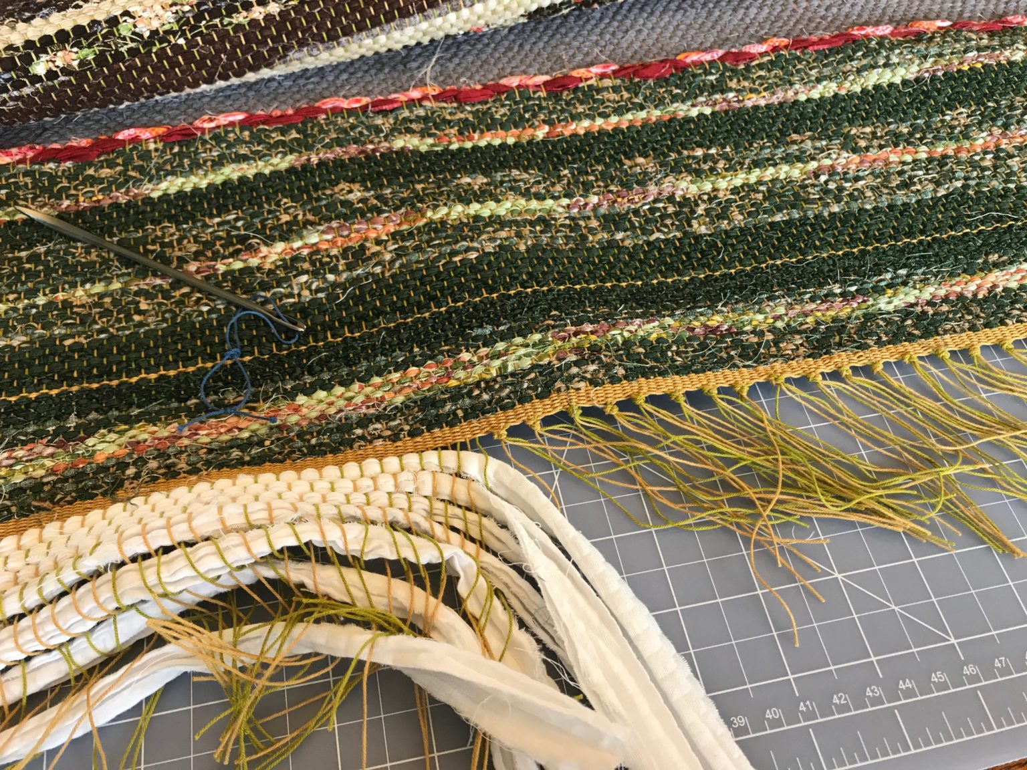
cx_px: 514
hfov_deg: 63.4
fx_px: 831
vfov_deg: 49.7
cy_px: 385
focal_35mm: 28
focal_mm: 3.99
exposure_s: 1/20
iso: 40
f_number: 1.8
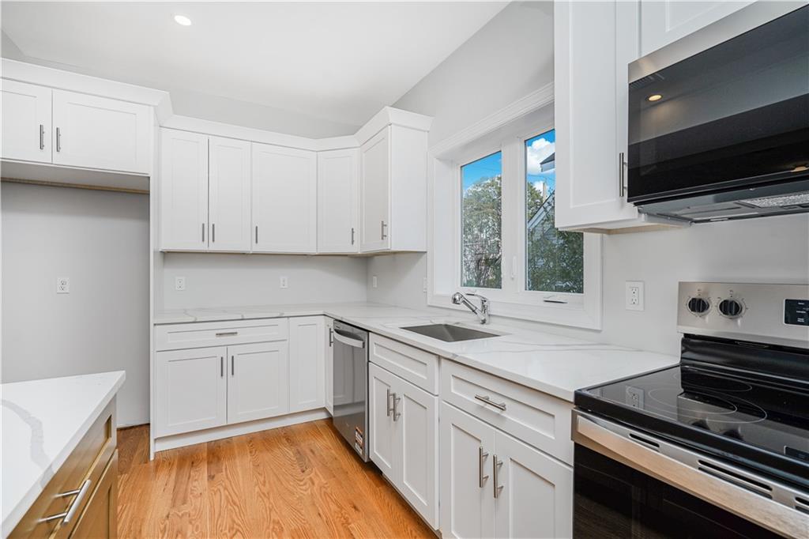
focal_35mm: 16
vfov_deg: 73.7
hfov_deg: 96.8
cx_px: 404
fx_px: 359
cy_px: 270
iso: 100
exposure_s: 1/80
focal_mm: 16
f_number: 6.3
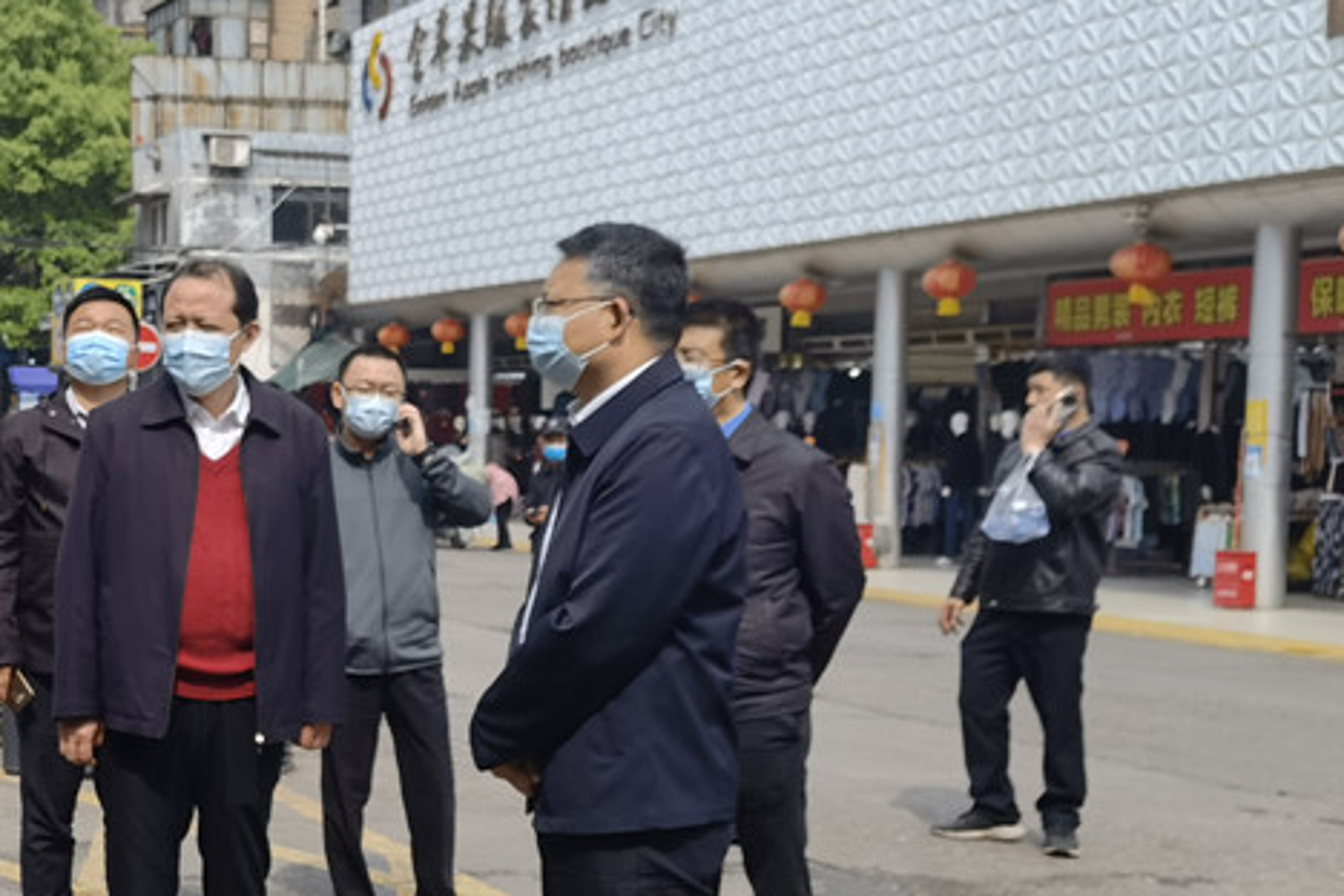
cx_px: 172
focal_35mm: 60
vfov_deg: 22.5
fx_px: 2240
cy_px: 615
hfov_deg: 32.0
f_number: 1.9
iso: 50
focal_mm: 6.67
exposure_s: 1/2899
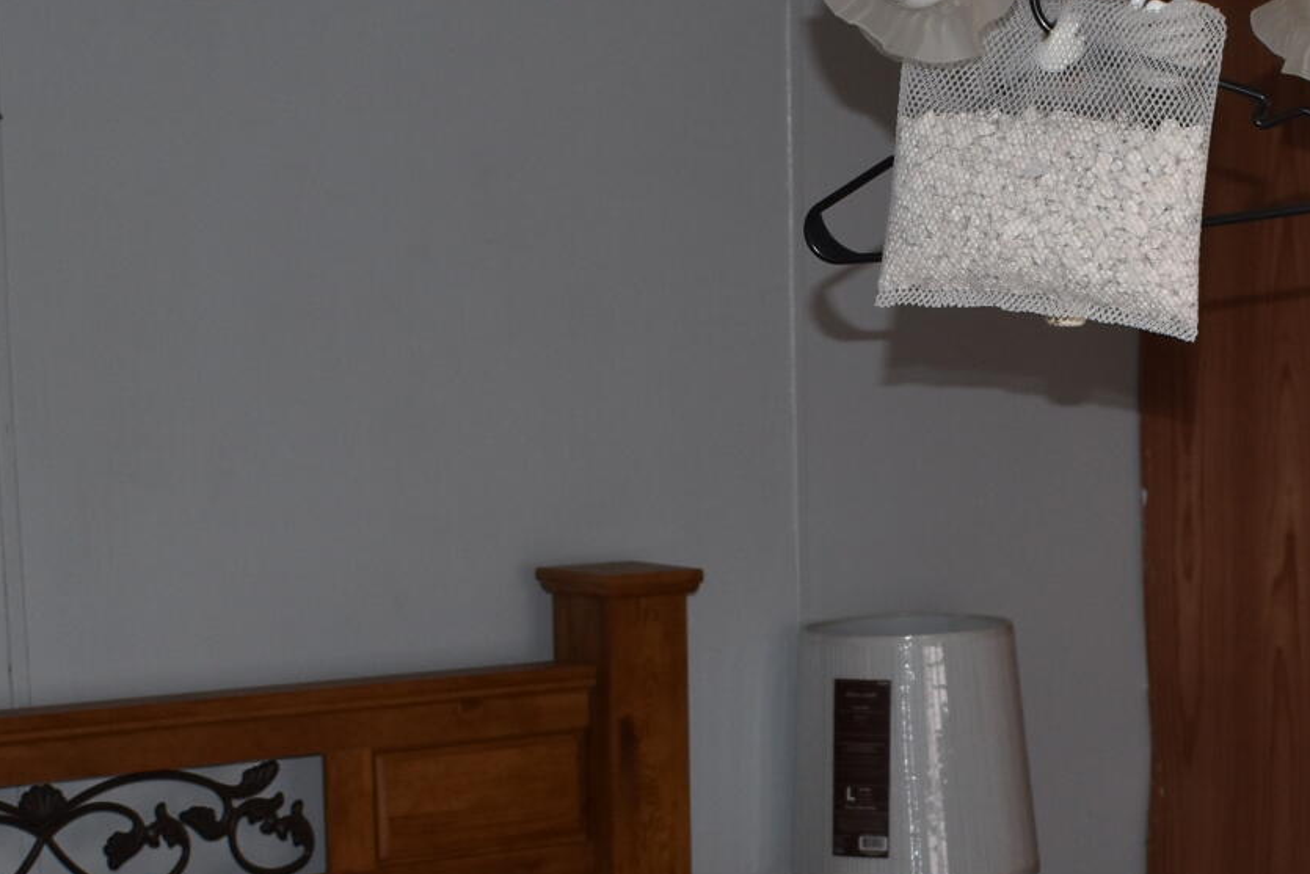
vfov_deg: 13.8
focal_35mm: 97
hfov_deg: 20.5
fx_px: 3530
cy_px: 935
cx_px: 1217
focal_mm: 18
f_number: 3.5
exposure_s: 1/60
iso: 160
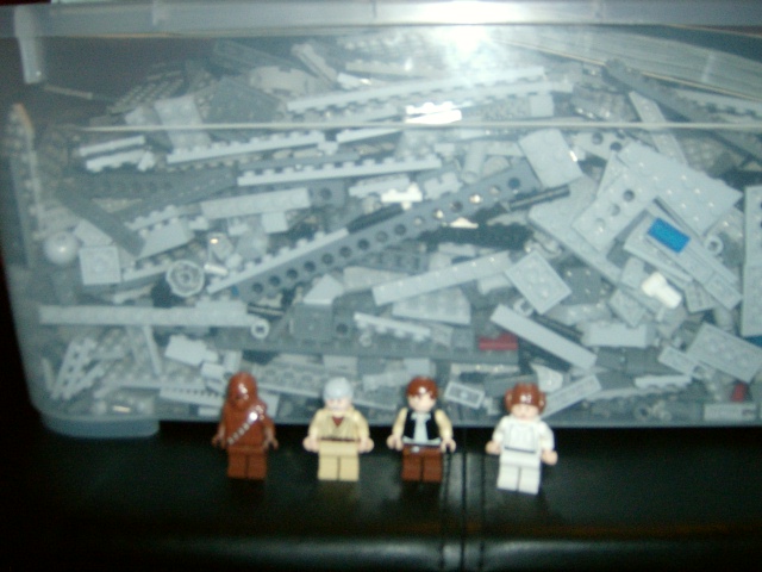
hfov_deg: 51.4
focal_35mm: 36
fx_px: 792
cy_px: 286
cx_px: 381
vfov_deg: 39.7
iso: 200
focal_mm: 6
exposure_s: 1/60
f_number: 2.8
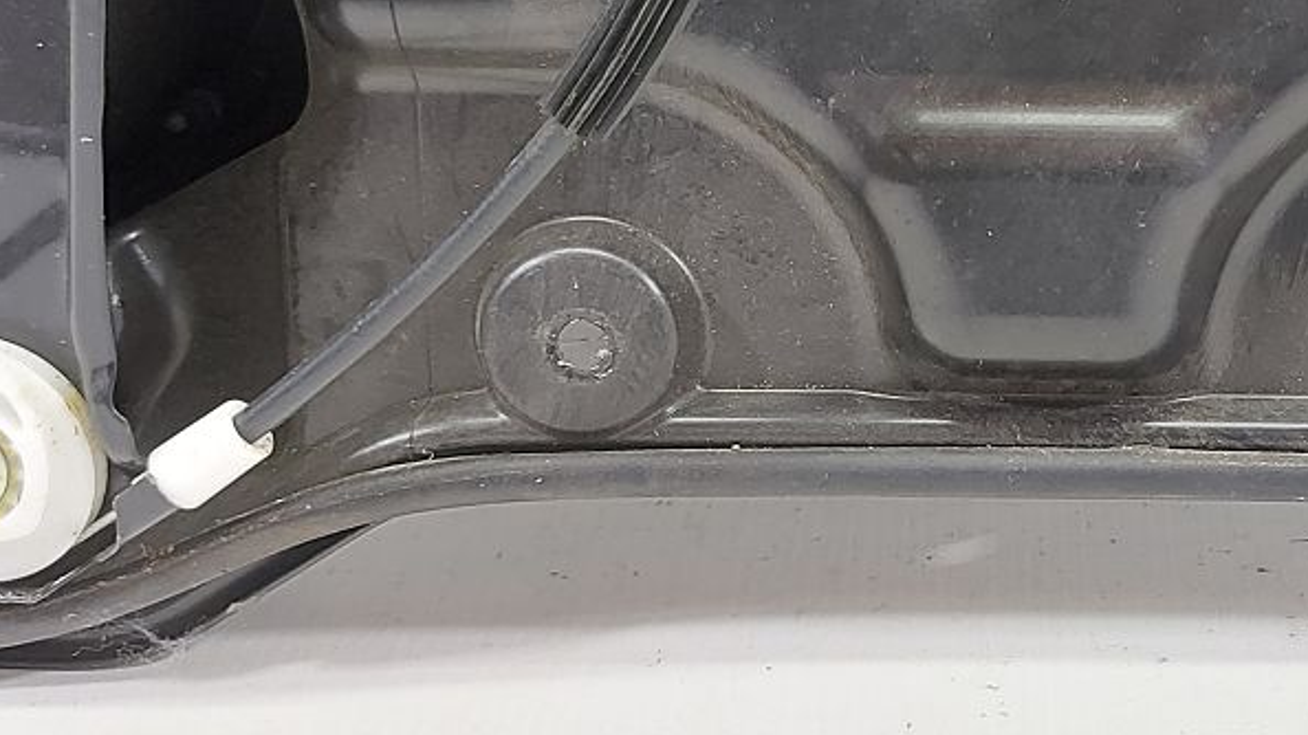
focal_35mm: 61
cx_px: 1122
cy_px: 121
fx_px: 2115
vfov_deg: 19.5
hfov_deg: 33.0
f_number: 1.8
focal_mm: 5.23
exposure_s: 1/33
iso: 200
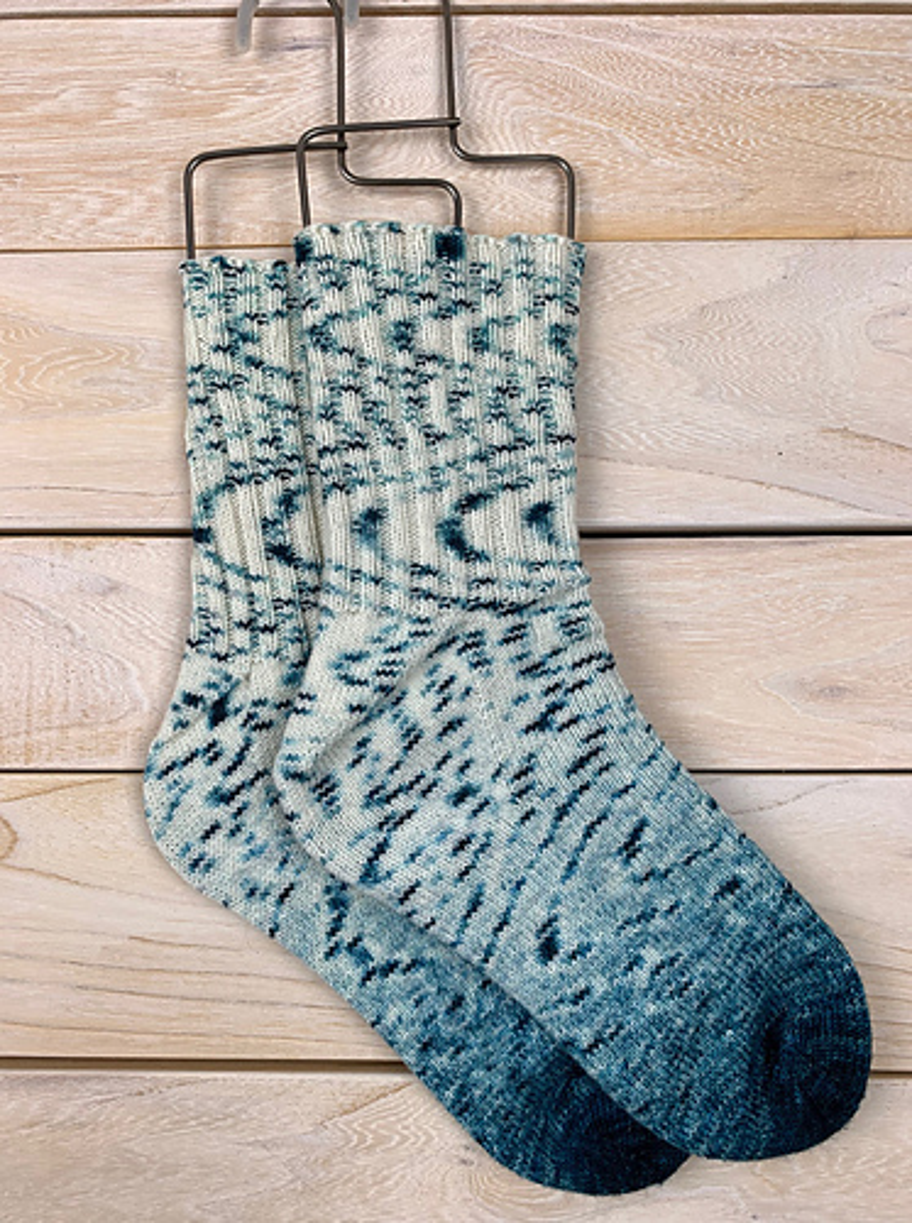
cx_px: 456
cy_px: 612
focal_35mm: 26
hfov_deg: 52.9
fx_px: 916
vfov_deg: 67.4
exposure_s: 1/120
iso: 32
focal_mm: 4.25
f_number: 1.8
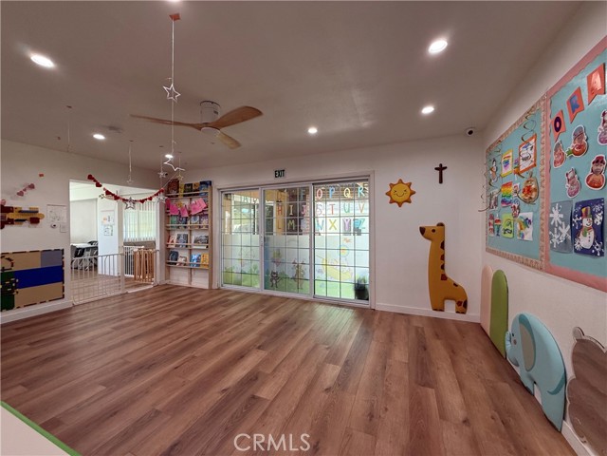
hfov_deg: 102.1
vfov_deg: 85.7
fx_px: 245
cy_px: 228
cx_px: 304
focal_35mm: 14
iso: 125
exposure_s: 1/120
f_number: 2.2
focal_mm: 2.22
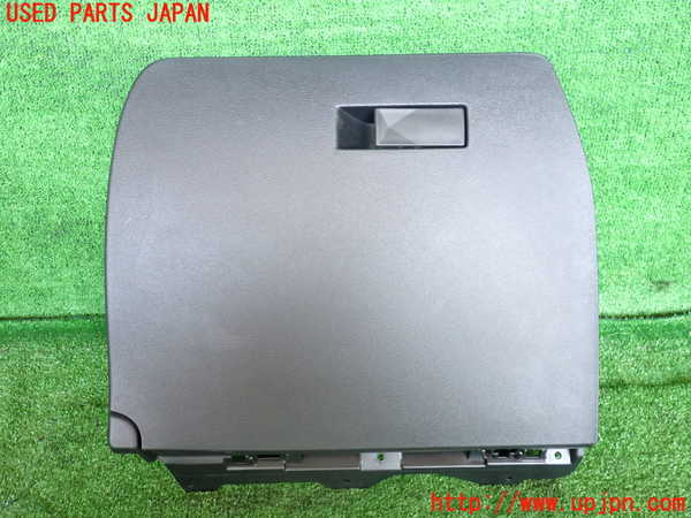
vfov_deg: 46.8
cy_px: 259
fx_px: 599
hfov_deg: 60.0
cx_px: 346
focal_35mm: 30
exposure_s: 1/30
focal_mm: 5.4
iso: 250
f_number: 2.3
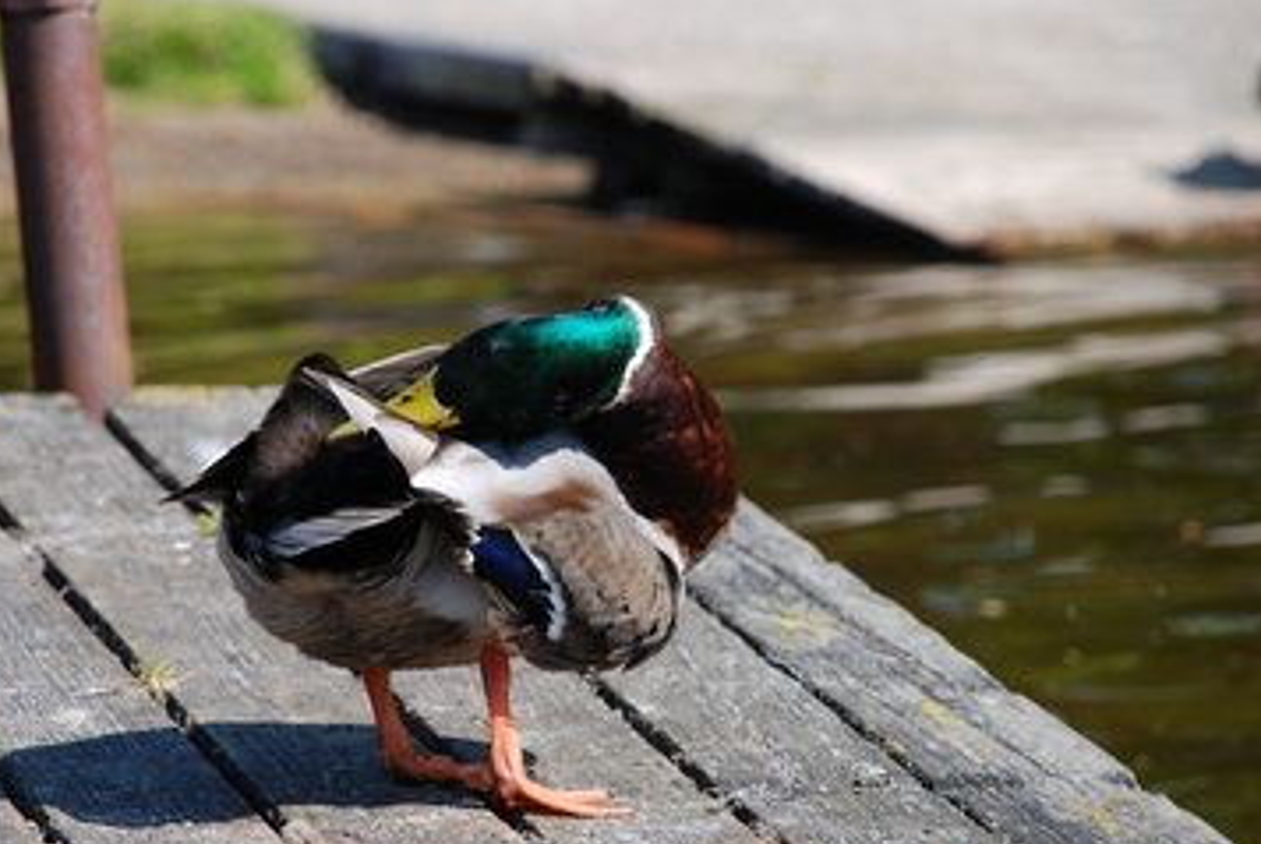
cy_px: 477
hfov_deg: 7.9
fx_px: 9141
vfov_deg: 5.3
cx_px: 547
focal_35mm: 261
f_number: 6.3
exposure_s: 1/400
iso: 200
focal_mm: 135
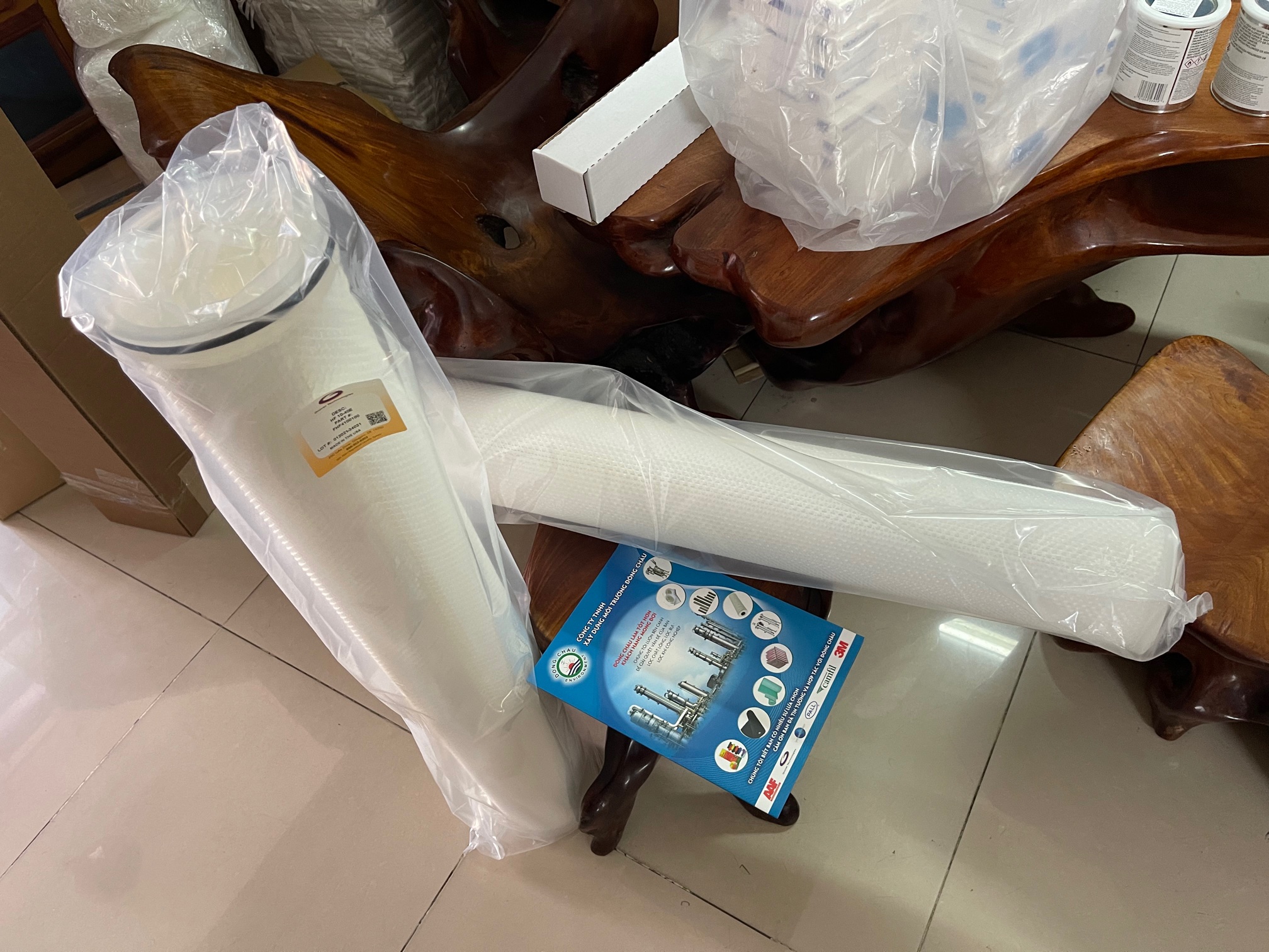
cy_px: 476
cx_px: 634
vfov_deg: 53.1
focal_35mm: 26
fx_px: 953
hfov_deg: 67.3
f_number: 1.6
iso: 250
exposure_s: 1/50
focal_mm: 5.1
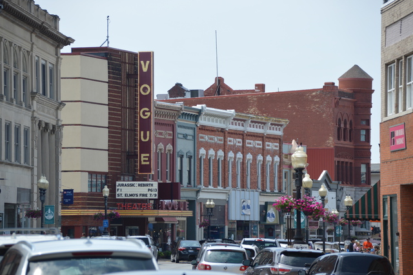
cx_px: 206
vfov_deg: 6.3
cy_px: 138
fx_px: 2494
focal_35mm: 218
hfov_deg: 9.5
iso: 125
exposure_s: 1/500
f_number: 5.6
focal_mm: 145
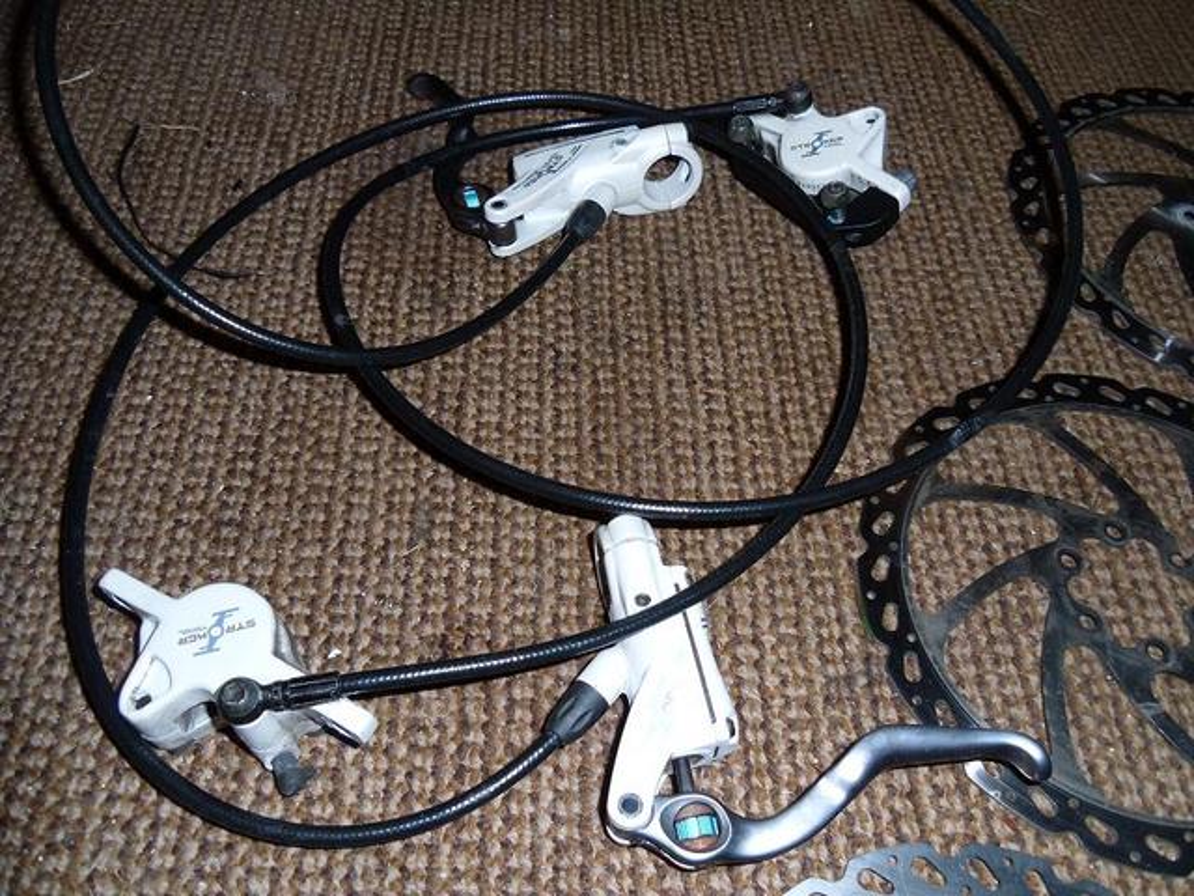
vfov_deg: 45.4
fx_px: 1069
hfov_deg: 58.4
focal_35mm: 31
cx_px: 597
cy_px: 448
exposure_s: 1/45
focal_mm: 5.6
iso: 80
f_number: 3.3
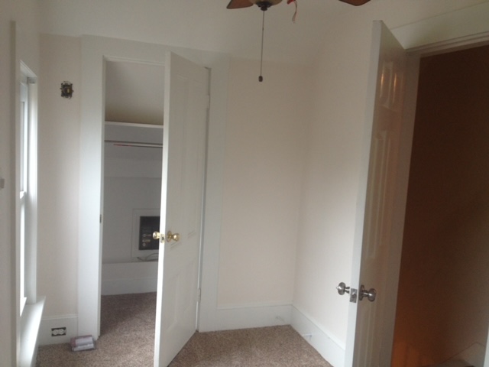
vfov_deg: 40.7
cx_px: 244
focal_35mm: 35
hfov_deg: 52.6
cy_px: 184
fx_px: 494
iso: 80
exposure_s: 1/20
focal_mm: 4.28
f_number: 2.4
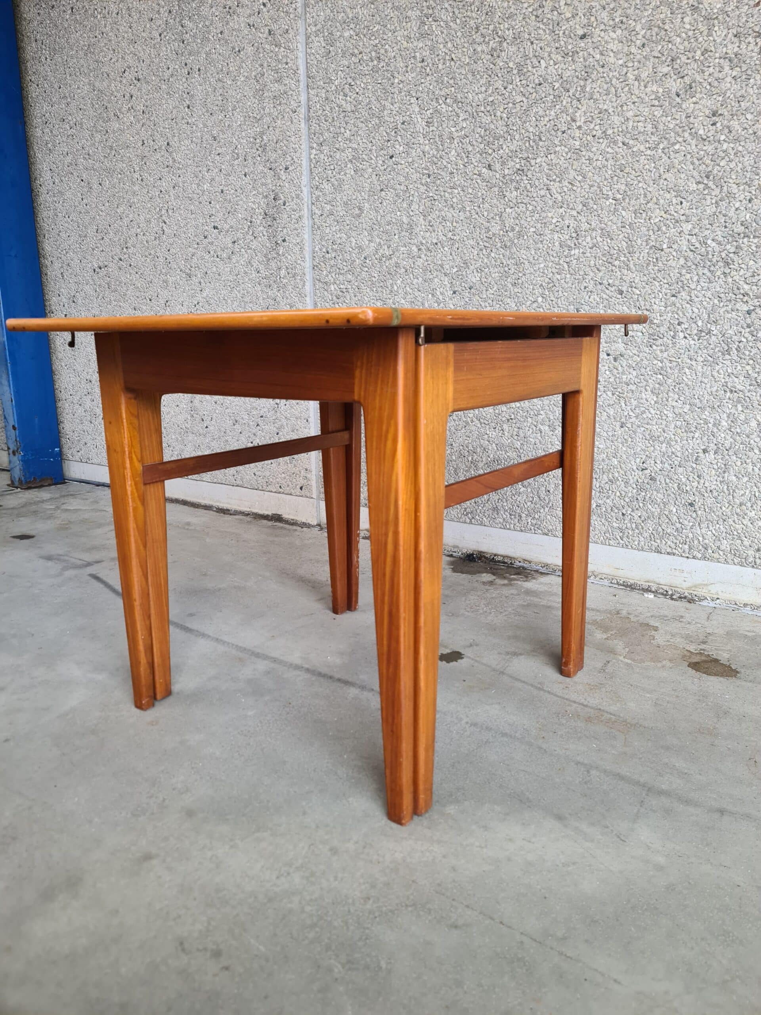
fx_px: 733
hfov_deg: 54.9
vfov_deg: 69.4
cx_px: 380
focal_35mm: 25
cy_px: 508
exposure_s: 1/100
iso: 200
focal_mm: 7
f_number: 1.8
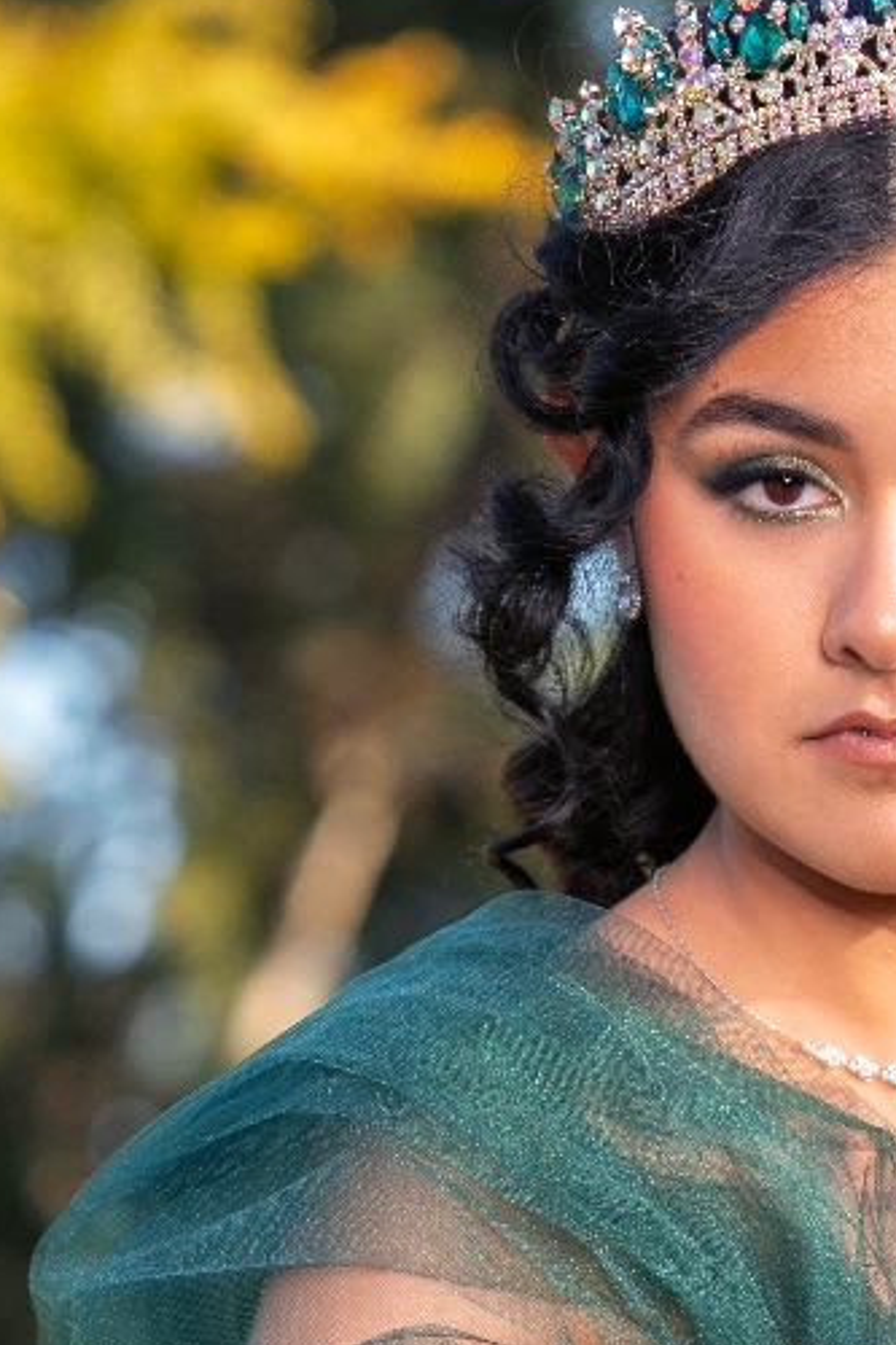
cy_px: 2114
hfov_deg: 4.8
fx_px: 10721
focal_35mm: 287
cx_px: 1002
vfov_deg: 7.1
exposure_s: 1/640
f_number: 2.8
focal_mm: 70
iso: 100
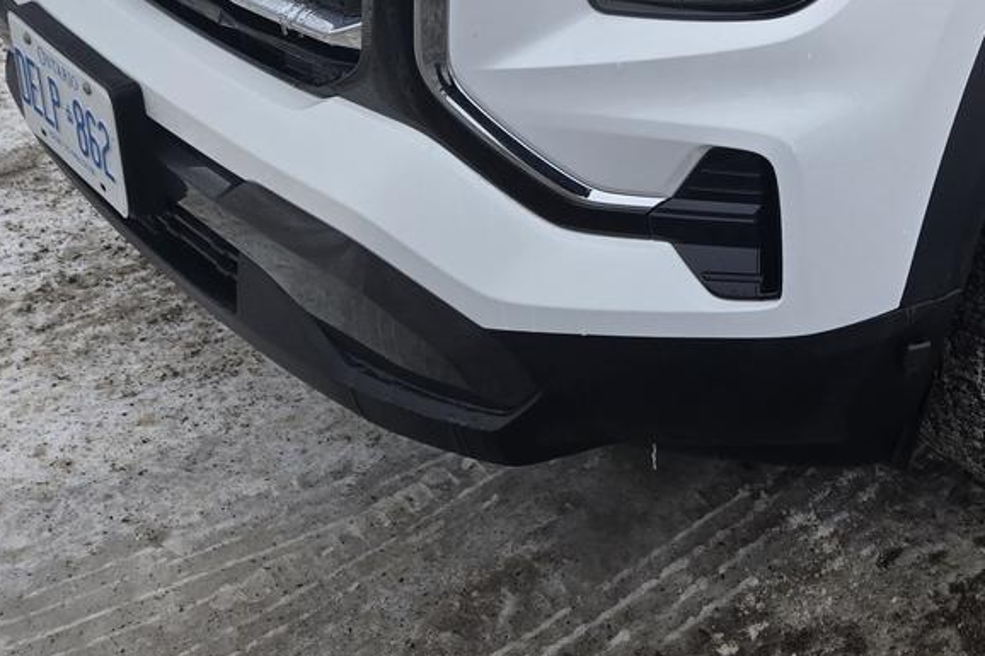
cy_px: -58
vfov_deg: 23.9
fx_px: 1450
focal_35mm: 53
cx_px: 930
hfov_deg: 34.8
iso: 25
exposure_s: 1/661
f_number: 1.8
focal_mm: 5.4
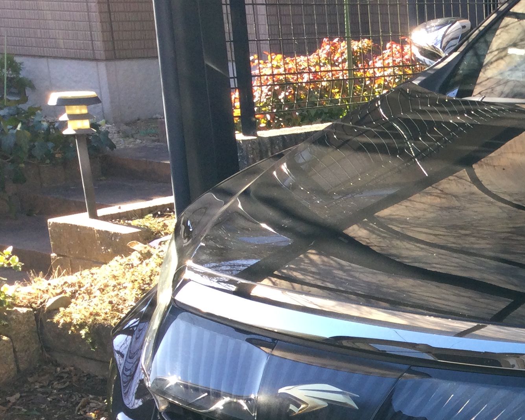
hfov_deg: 23.4
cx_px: 636
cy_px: 380
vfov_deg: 20.3
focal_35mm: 74
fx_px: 1150
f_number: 2.4
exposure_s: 1/120
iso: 32
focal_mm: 3.3
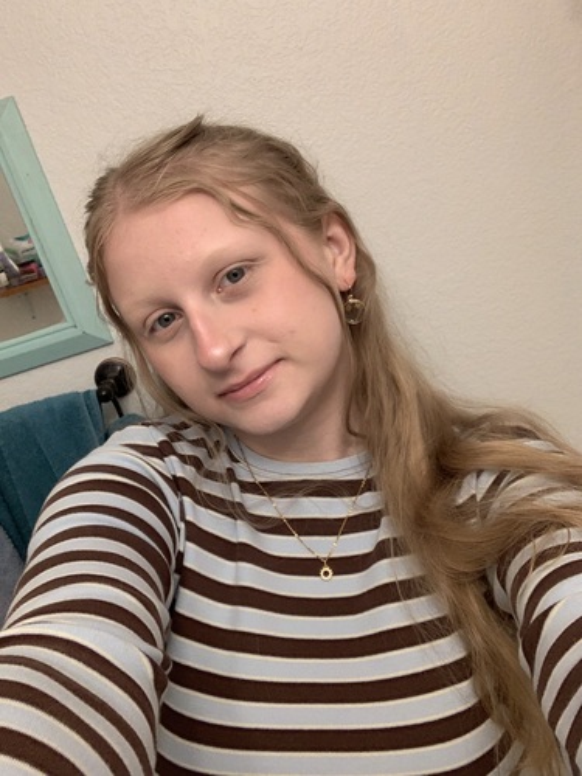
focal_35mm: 32
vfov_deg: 56.8
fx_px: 717
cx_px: 291
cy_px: 388
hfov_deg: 44.2
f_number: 2.2
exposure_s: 1/60
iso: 125
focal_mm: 2.87
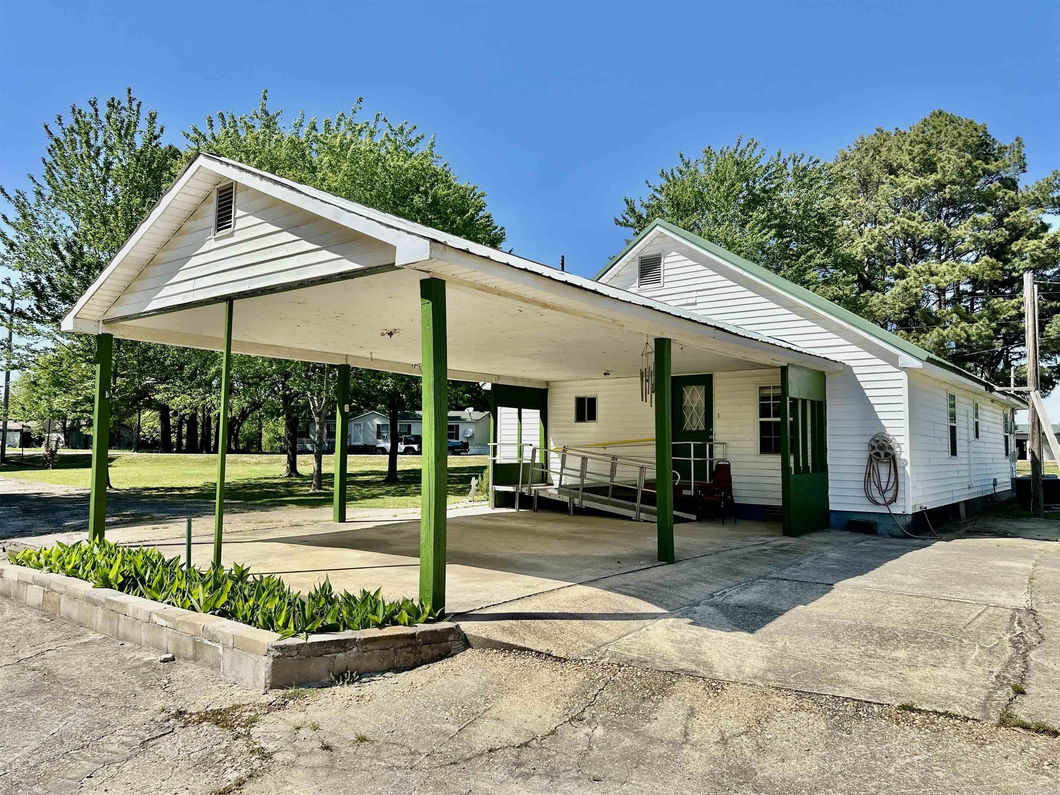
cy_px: 398
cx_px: 530
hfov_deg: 71.6
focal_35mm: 24
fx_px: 735
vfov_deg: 56.8
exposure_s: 1/5263
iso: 80
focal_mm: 6.86
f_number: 1.78
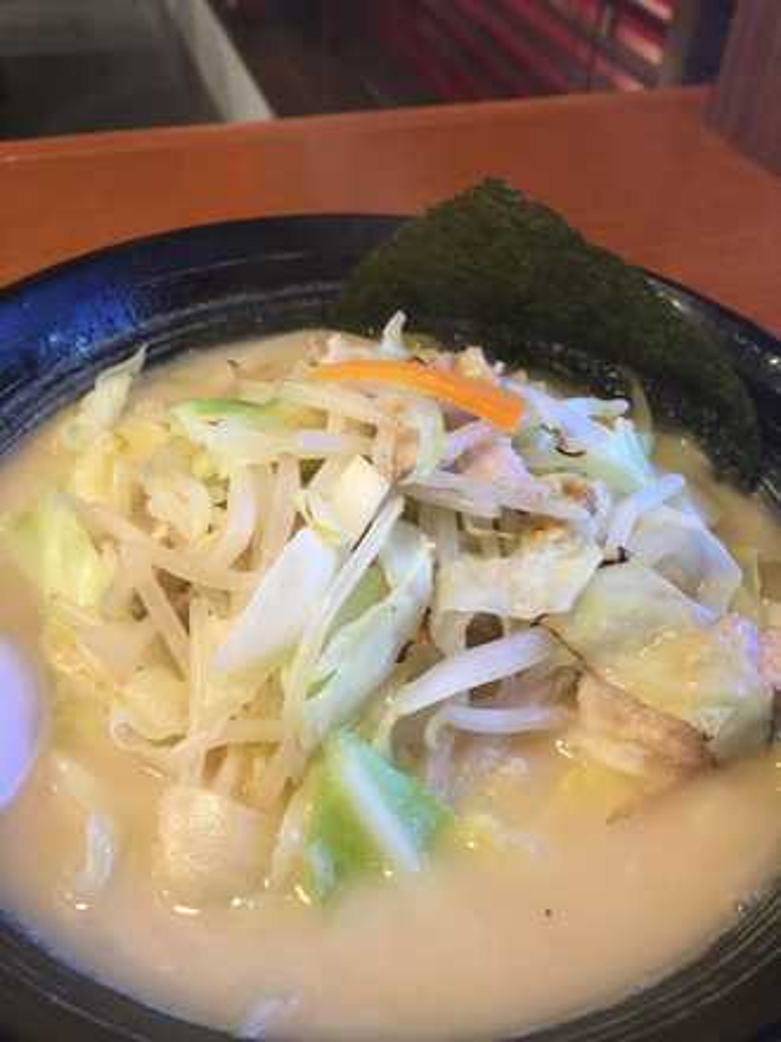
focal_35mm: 29
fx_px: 872
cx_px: 390
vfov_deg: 61.7
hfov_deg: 48.2
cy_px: 521
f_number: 2.2
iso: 125
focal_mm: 4.15
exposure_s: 1/33
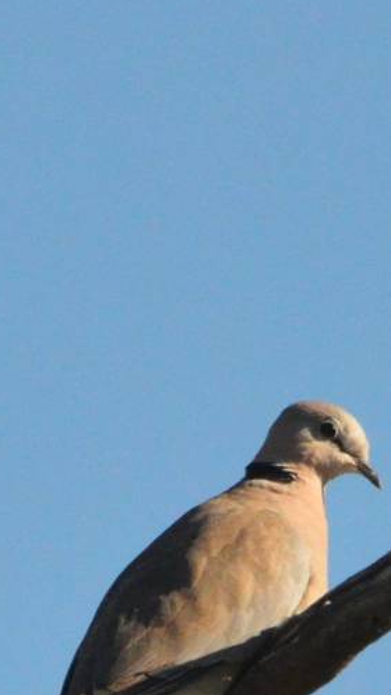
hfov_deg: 0.5
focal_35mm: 2518
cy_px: 596
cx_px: 8
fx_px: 46426
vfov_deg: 0.9
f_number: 13
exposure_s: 1/2500
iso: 2500
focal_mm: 500
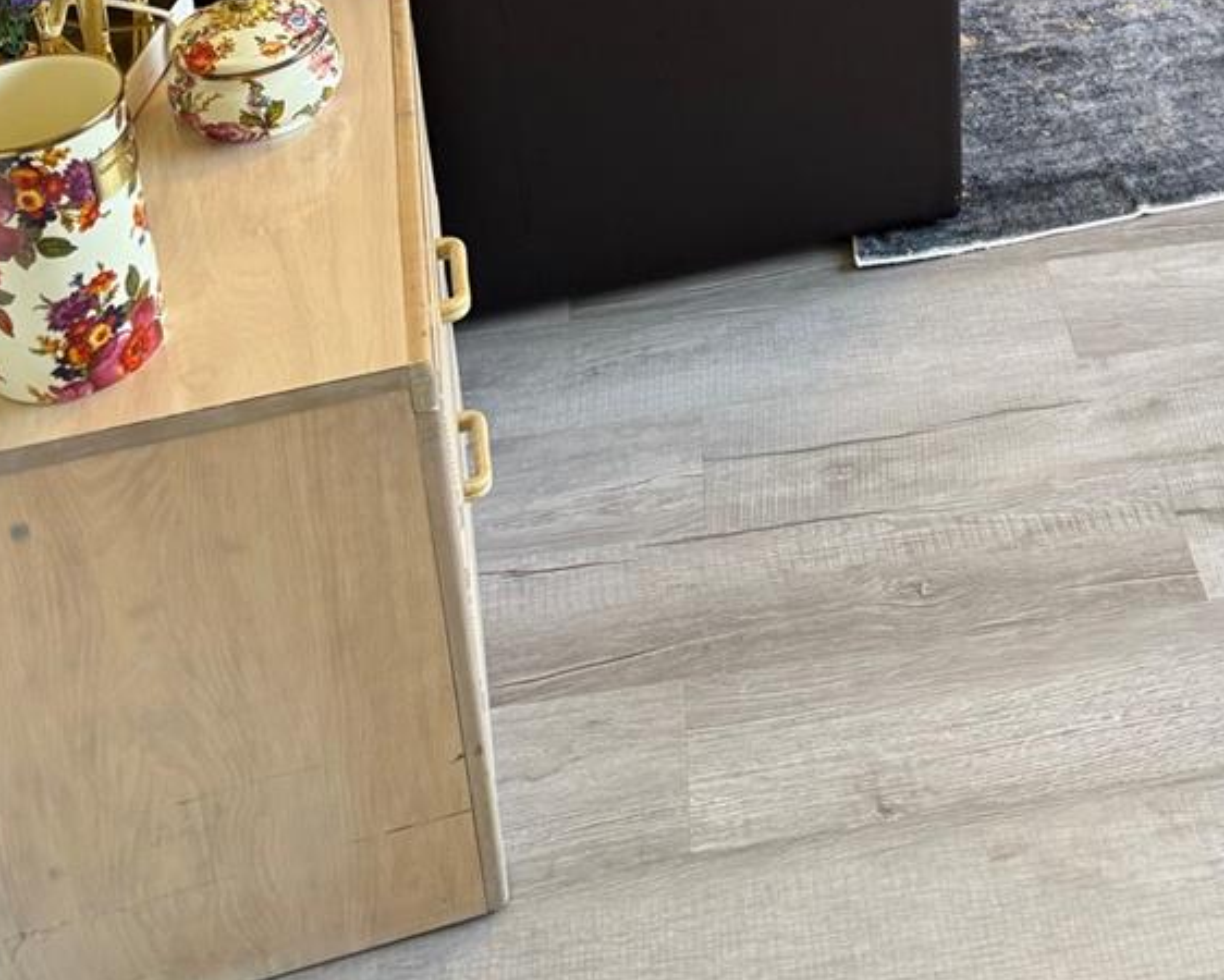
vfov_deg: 26.0
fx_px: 1812
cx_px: 956
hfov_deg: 36.2
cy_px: -287
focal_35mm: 50
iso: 160
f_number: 1.78
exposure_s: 1/60
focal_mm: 6.76
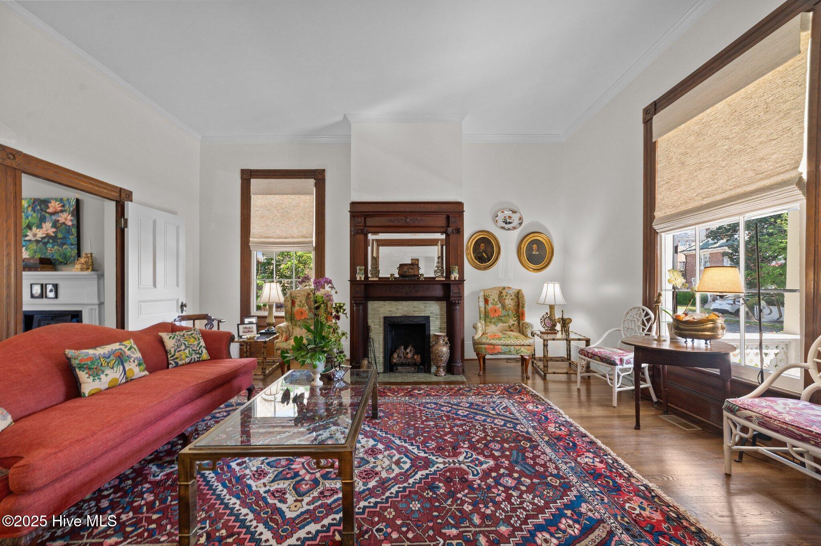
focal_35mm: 14
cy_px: 273
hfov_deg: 104.3
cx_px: 410
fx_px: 319
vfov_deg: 81.1
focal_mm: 14
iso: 250
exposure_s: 1/2
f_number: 8
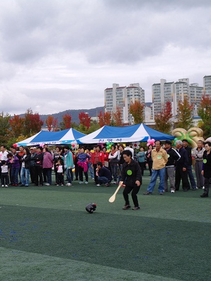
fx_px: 488
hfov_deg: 23.7
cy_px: 140
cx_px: 20
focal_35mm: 60
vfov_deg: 32.2
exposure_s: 1/60
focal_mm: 27
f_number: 10
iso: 100
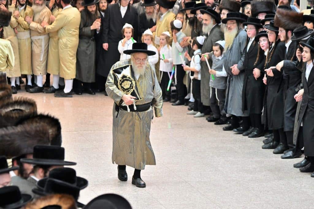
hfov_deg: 12.2
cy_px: 104
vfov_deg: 8.2
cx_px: 157
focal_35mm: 168
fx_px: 1465
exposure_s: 1/160
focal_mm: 112
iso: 500
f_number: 4
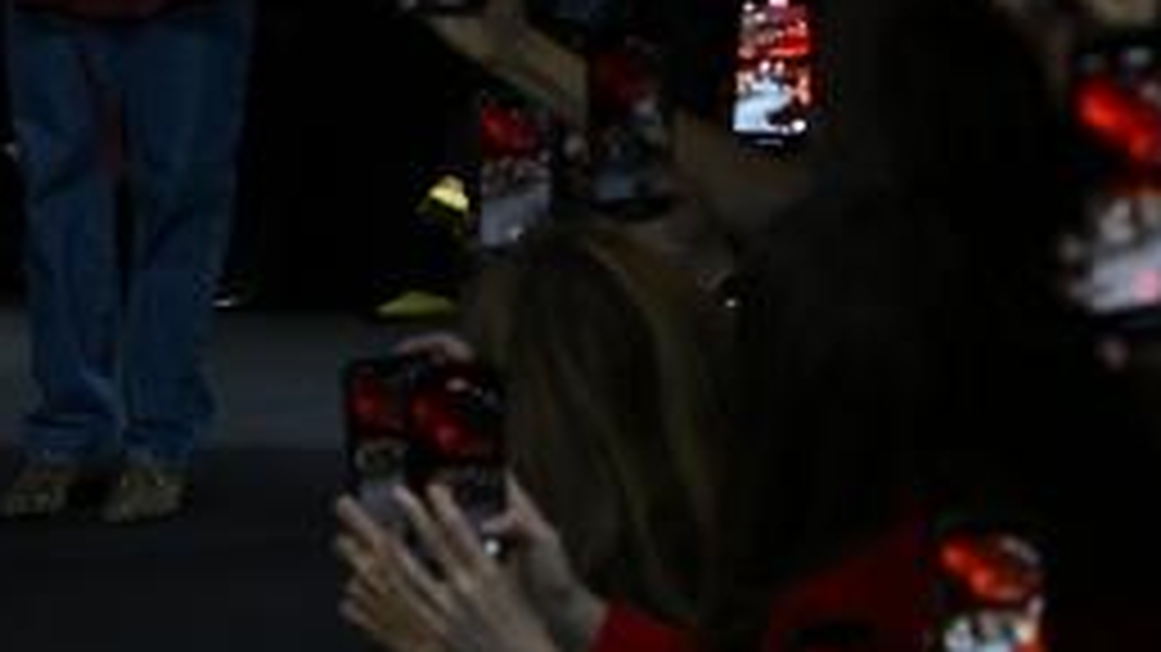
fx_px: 9880
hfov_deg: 6.7
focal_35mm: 321
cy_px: 173
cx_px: 266
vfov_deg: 3.8
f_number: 6.3
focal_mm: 99
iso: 1600
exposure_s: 1/320
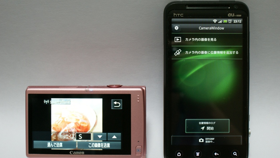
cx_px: 138
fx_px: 356
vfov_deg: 24.9
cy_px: 82
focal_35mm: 48
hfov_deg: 42.9
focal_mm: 30
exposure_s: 1/20
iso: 400
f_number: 5
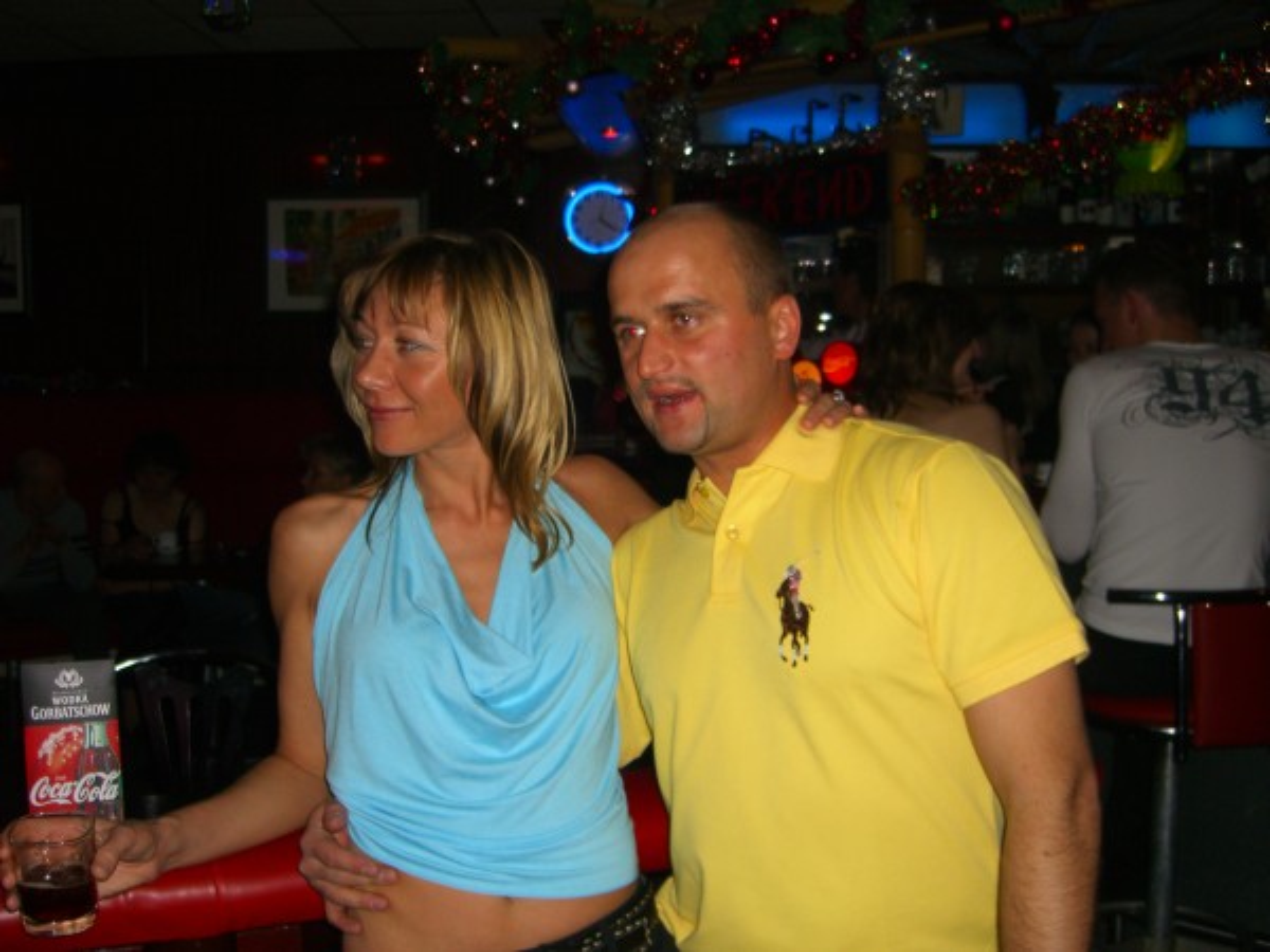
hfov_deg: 49.0
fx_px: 1394
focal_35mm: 38
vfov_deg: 37.7
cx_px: 635
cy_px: 476
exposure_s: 1/60
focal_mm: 7.9
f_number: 2.8
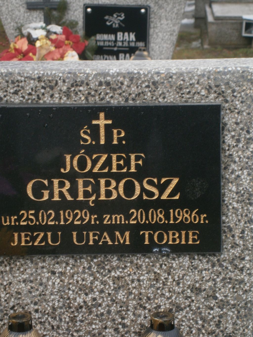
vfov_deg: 19.4
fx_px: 984
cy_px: 168
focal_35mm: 101
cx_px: 126
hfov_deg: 14.6
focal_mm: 17.8
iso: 125
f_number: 5.4
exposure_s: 1/80
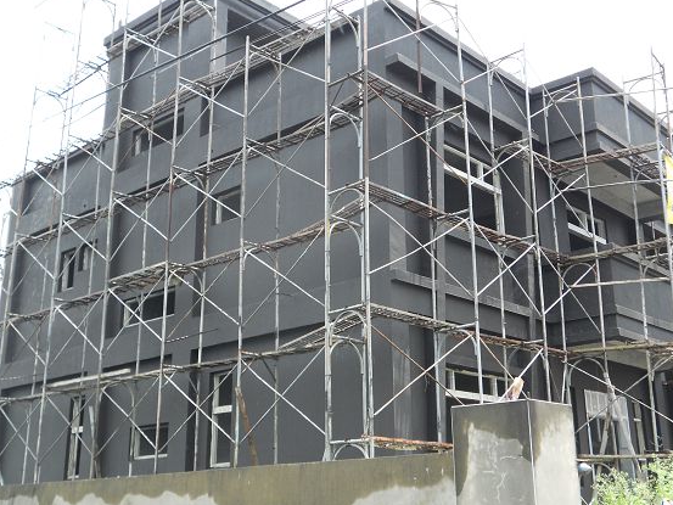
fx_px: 856
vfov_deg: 32.9
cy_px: 237
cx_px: 383
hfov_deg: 42.8
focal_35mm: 44
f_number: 3.9
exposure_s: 1/250
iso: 80
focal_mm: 6.9
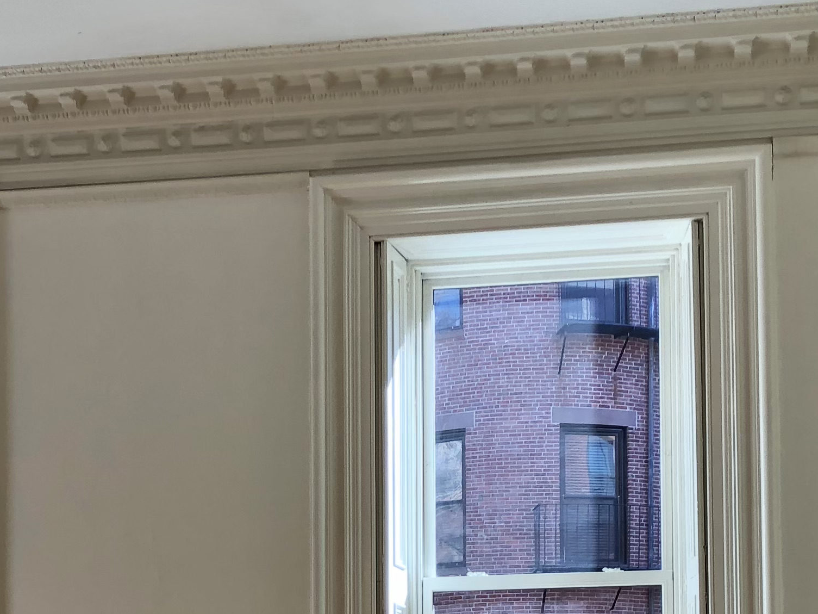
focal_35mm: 75
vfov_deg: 18.8
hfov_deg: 25.9
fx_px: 1772
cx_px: 336
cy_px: 699
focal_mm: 3.99
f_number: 1.8
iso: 32
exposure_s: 1/120
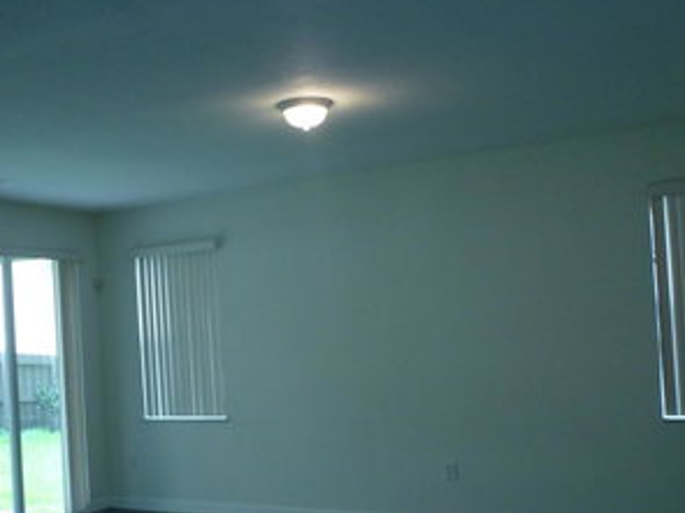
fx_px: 831
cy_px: 323
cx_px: 254
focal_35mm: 42
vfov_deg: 34.1
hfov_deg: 44.4
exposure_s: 1/30
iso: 320
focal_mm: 5.2
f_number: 3.3
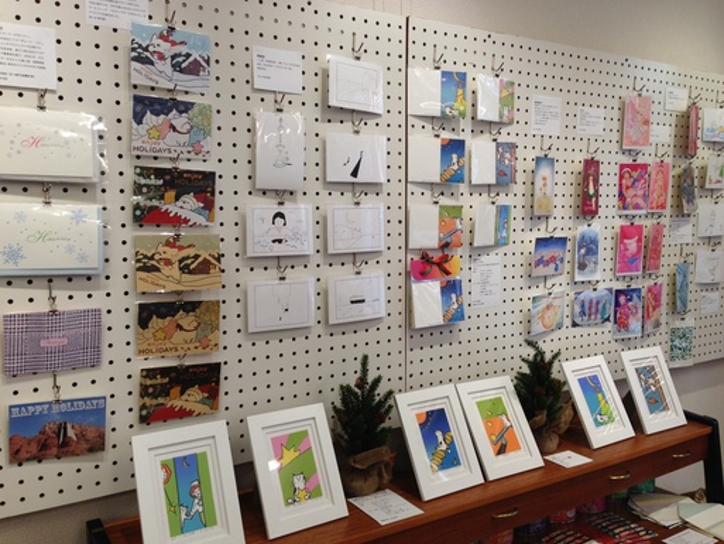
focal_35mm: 33
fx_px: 690
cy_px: 272
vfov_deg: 43.0
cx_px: 362
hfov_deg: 55.3
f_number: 2.4
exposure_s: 1/30
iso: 50
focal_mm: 4.13
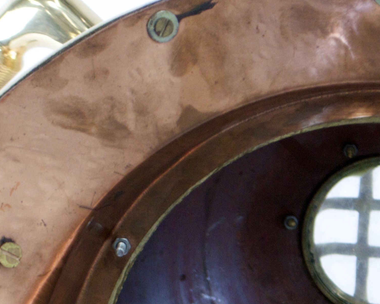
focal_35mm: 283
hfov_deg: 6.8
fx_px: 3183
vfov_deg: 5.4
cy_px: 429
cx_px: 320
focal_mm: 50
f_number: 5.6
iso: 400
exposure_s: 1/40
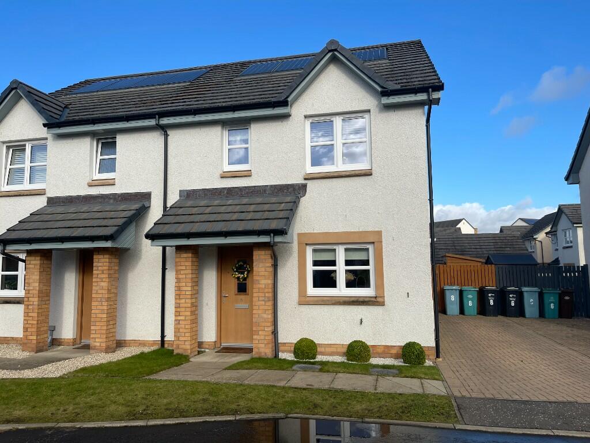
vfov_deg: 54.9
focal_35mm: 25
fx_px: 426
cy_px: 222
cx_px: 295
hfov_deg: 69.4
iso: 32
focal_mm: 5.1
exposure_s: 1/3448
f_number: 1.6
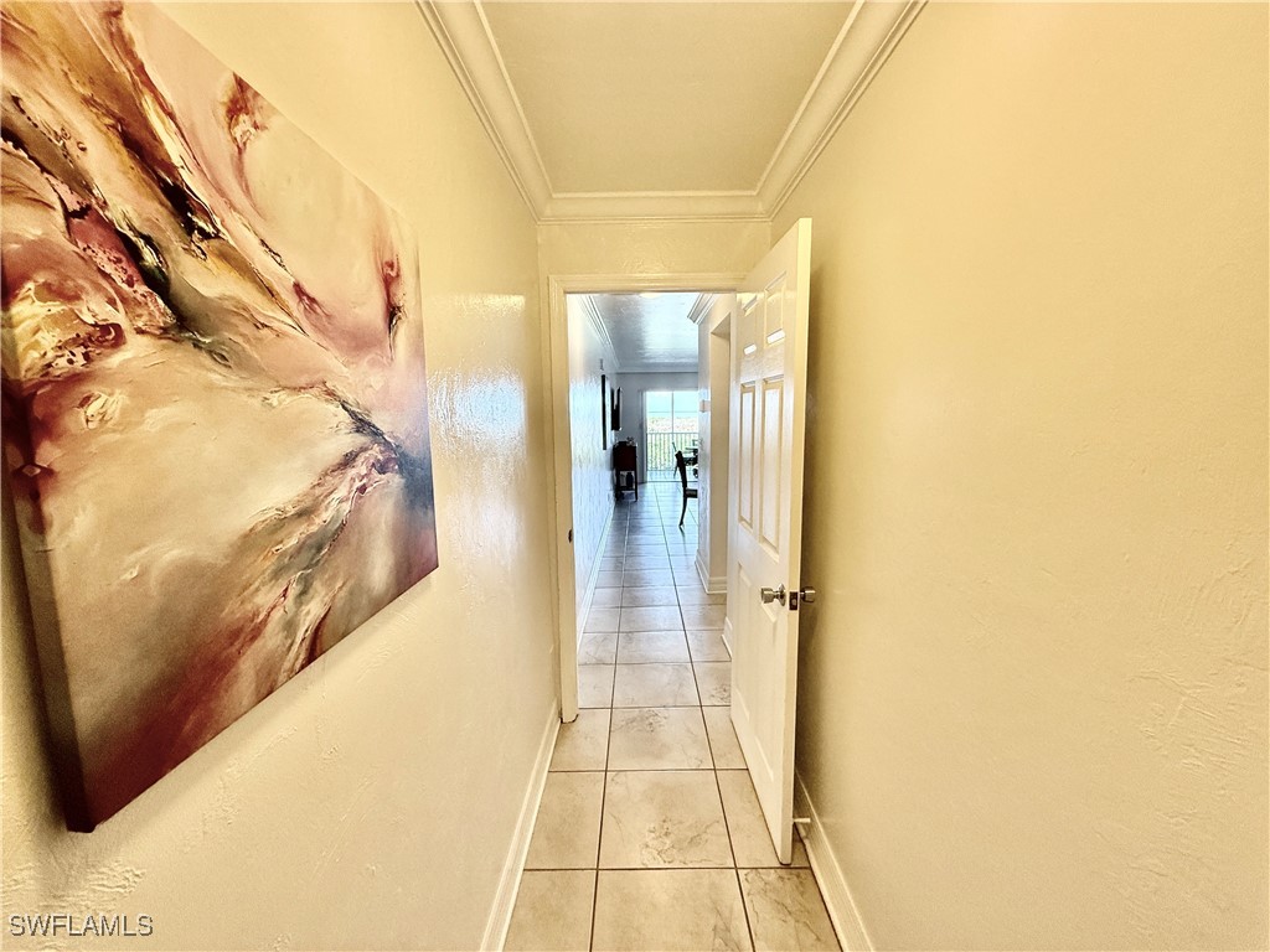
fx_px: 514
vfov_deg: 85.7
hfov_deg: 102.1
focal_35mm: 14
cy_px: 476
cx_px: 635
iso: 160
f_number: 2.2
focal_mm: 2.22
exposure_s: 1/120
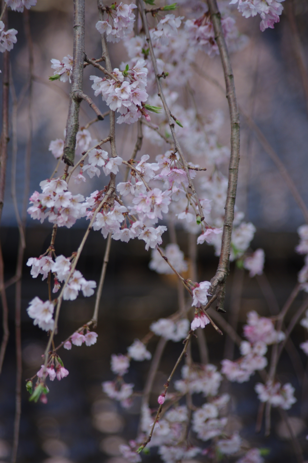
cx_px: 154
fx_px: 2598
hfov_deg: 6.8
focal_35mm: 202
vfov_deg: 10.2
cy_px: 232
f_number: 4.5
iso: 200
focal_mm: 135
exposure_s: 1/250
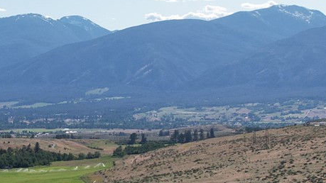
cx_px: 50
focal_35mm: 109
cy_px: 84
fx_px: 942
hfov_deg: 19.4
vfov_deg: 11.1
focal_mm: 8.38
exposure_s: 1/4000
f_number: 2.8
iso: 150
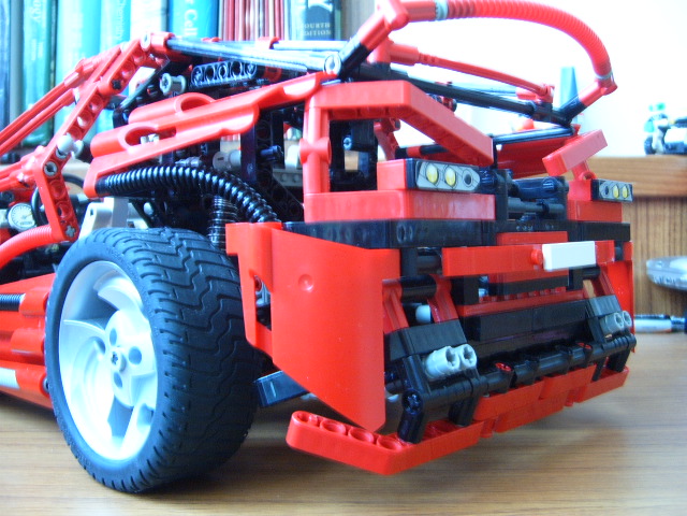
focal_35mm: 37
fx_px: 734
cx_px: 344
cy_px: 258
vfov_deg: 38.7
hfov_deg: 50.1
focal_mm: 6.2
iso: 141
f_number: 2.9
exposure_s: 1/4
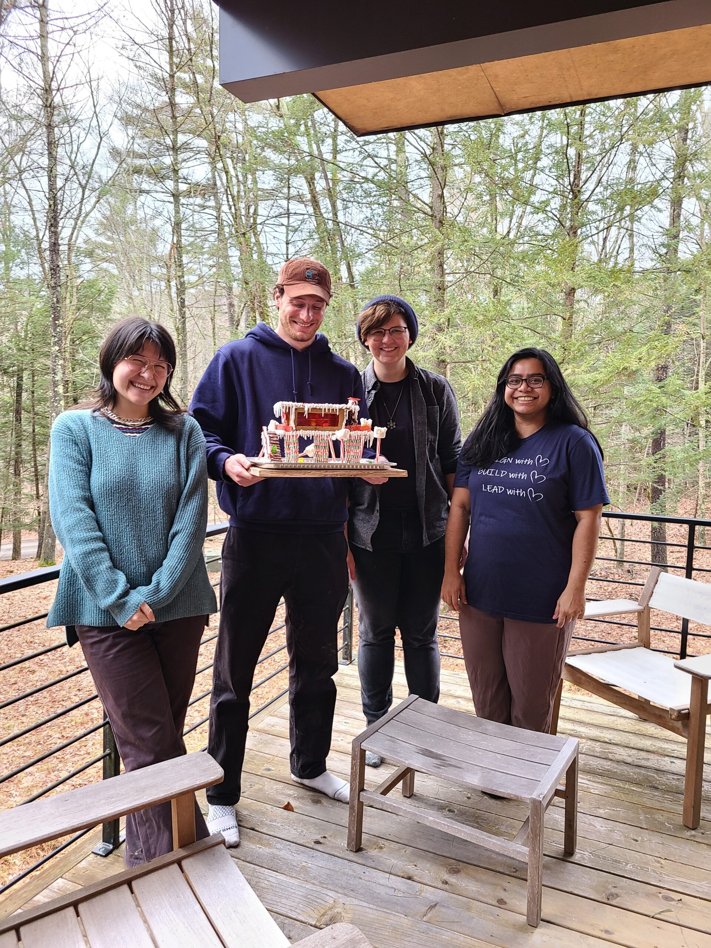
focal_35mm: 26
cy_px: 474
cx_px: 356
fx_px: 712
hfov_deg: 53.1
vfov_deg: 67.3
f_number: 1.8
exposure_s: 1/60
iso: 80
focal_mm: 5.4
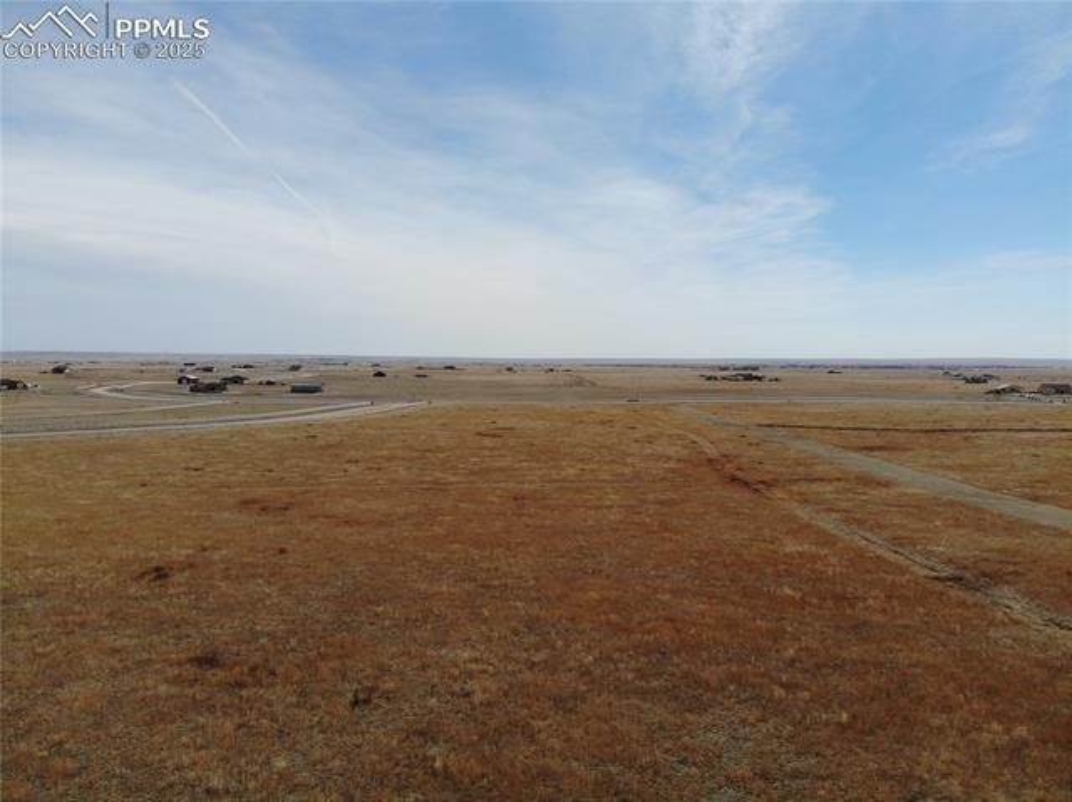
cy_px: 401
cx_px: 536
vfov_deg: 56.8
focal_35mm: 24
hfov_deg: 71.6
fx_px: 743
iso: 101
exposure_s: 1/2082
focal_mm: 4.5
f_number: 2.8
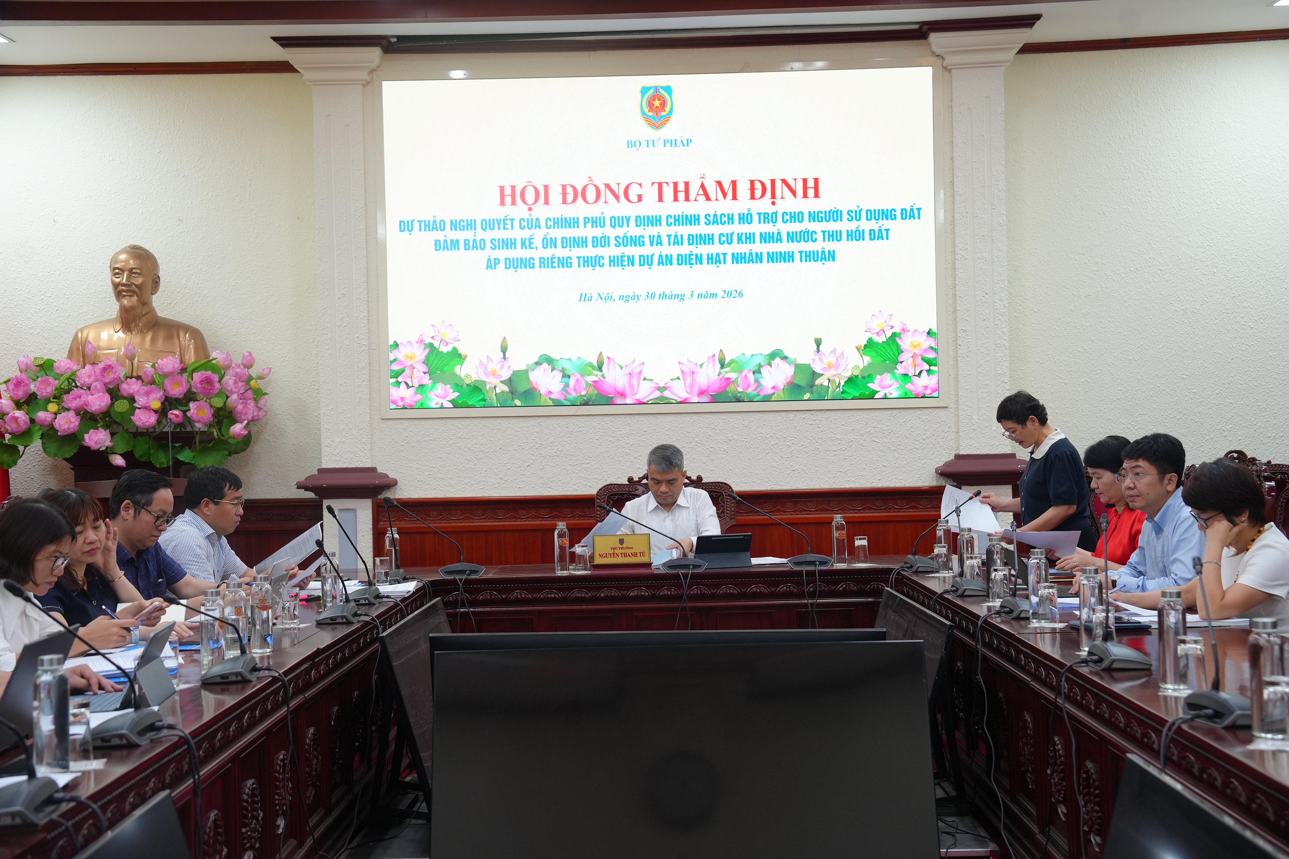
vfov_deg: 28.6
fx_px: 1683
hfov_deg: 41.9
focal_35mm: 47
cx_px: 644
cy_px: 430
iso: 1250
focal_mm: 47
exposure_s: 1/125
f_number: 4.5
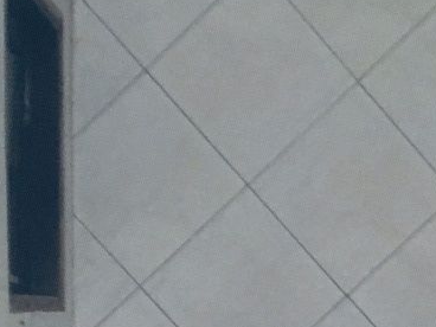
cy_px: 477
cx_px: 299
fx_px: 1272
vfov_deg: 13.8
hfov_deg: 19.4
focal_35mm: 101
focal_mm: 4.15
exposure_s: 1/17
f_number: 2.2
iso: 200
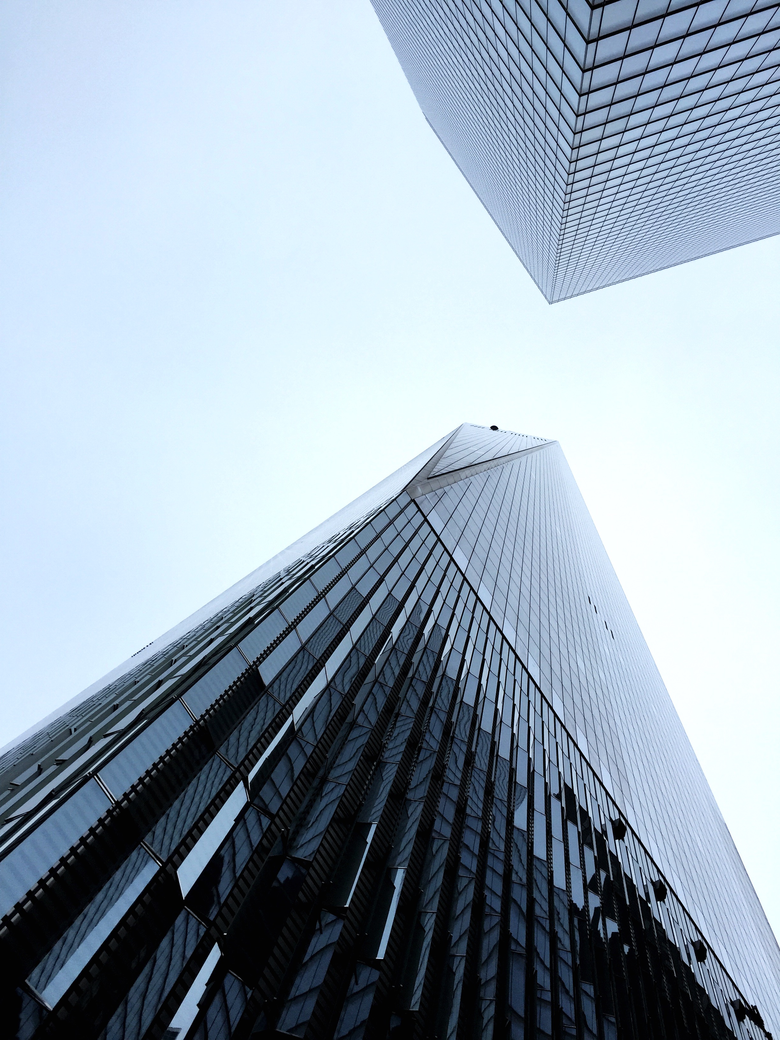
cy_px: 520
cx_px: 390
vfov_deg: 61.7
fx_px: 871
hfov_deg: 48.2
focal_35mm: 29
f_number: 2.2
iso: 32
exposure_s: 1/573
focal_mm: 4.15
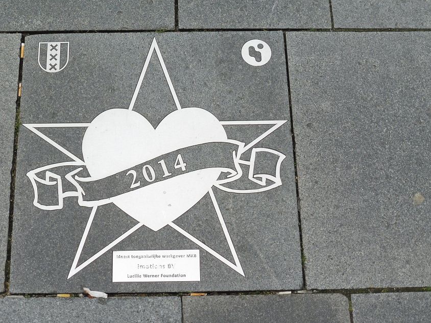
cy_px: 154
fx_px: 710
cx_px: 172
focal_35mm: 57
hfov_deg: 33.7
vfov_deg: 25.7
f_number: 5
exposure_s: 1/500
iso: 100
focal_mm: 8.5
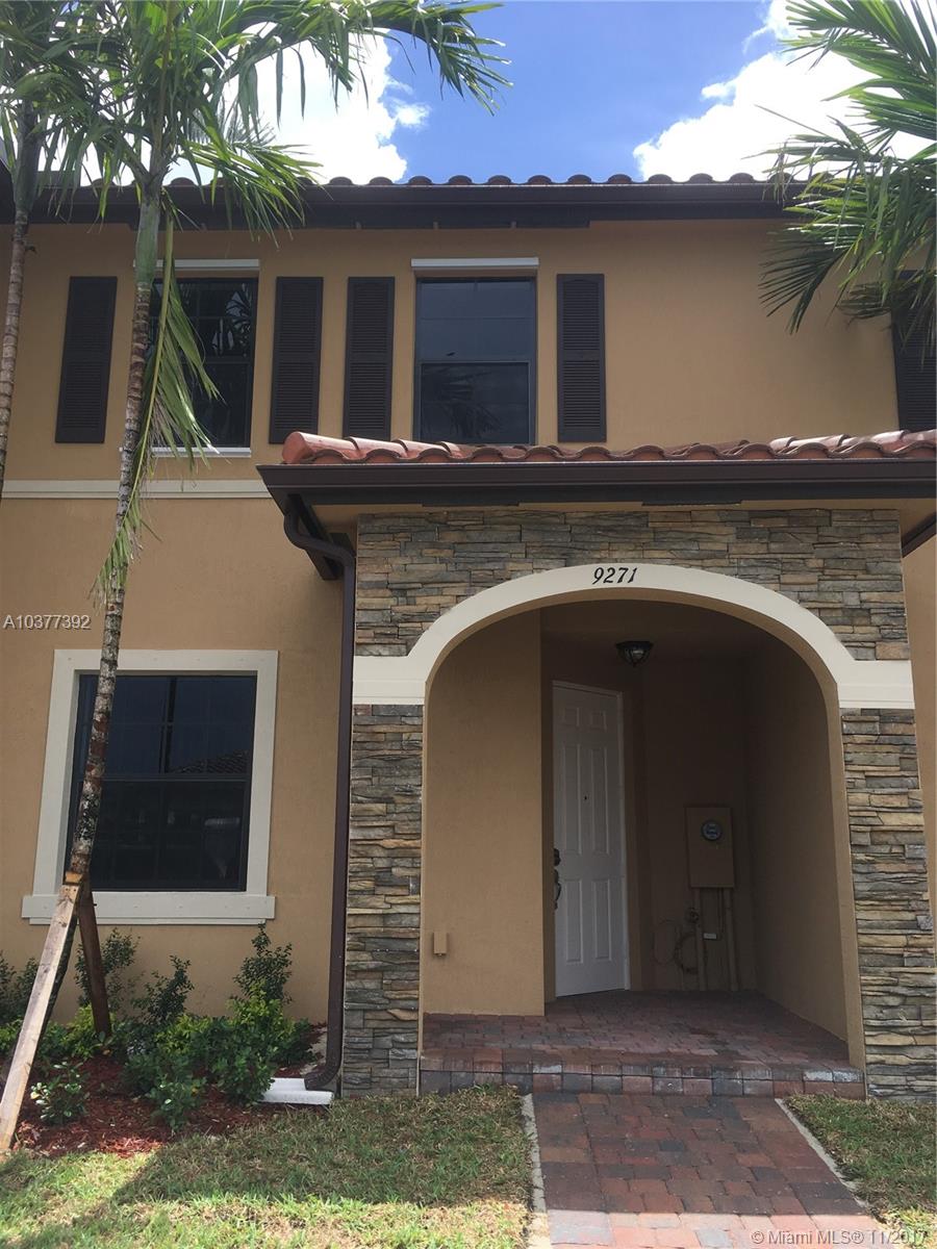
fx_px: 1047
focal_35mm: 29
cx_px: 468
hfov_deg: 48.2
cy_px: 624
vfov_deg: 61.7
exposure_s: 1/1012
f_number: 2.2
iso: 25
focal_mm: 4.15
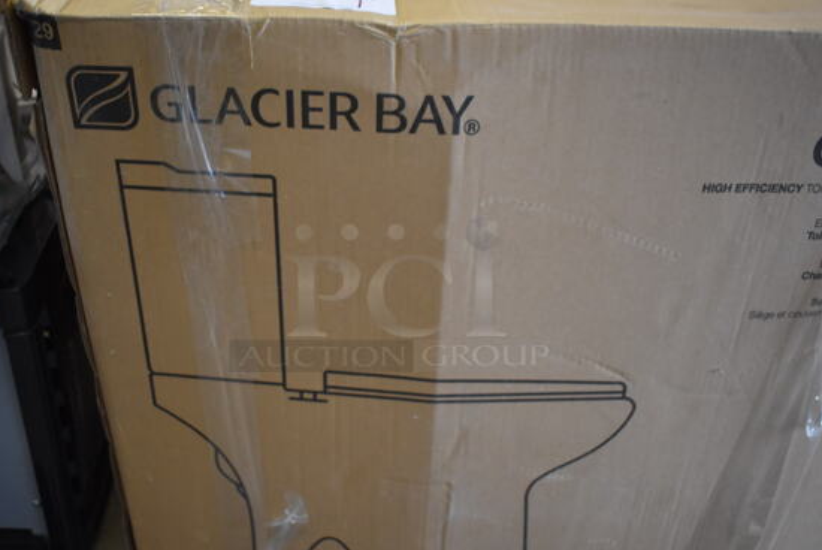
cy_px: 293
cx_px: 396
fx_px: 950
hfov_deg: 46.8
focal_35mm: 42
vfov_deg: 32.3
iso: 1600
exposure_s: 1/125
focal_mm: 25
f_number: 4
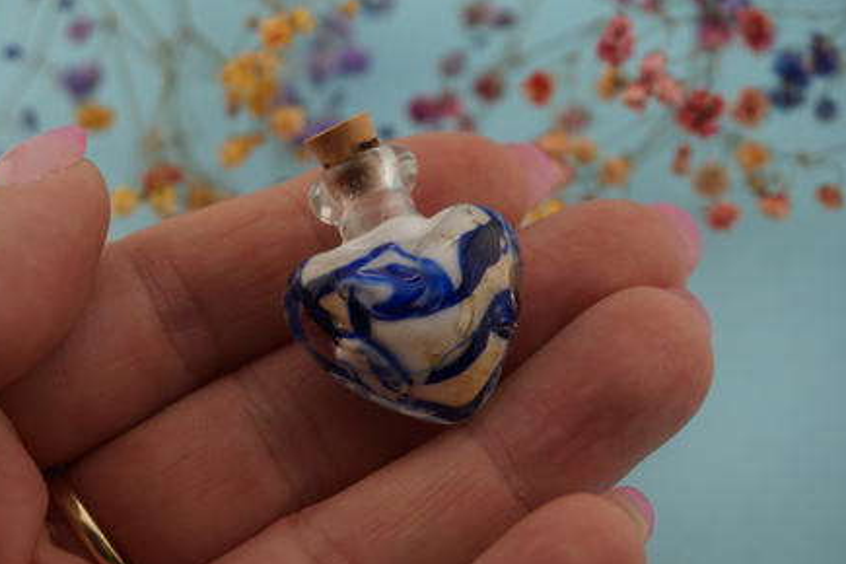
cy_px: 288
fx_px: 1422
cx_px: 412
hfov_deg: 33.1
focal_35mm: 61
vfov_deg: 22.4
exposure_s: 1/80
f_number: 6.3
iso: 100
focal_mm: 39
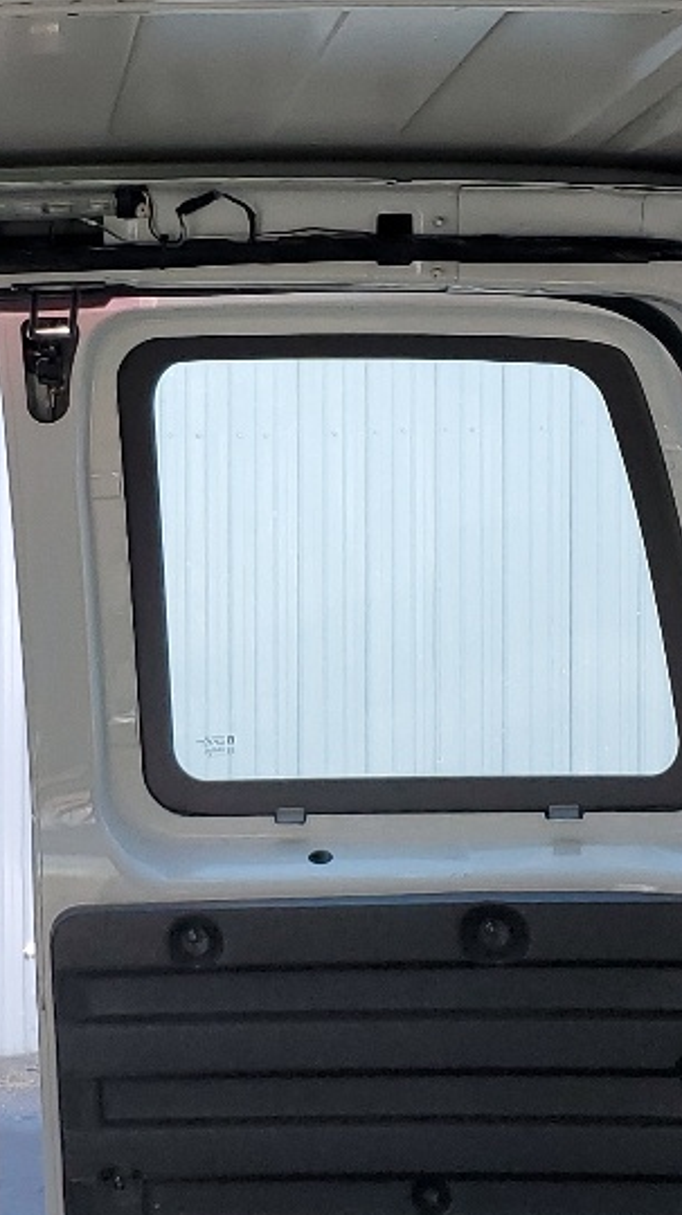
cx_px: 70
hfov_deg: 14.2
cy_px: 619
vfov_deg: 25.3
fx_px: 2706
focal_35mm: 84
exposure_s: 1/588
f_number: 1.5
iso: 50
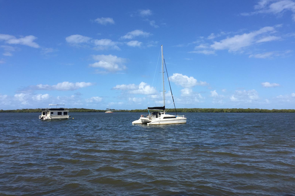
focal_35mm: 31
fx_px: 254
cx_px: 147
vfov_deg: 42.3
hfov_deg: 60.3
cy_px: 89
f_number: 2.2
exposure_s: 1/2639
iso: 32
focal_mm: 4.15
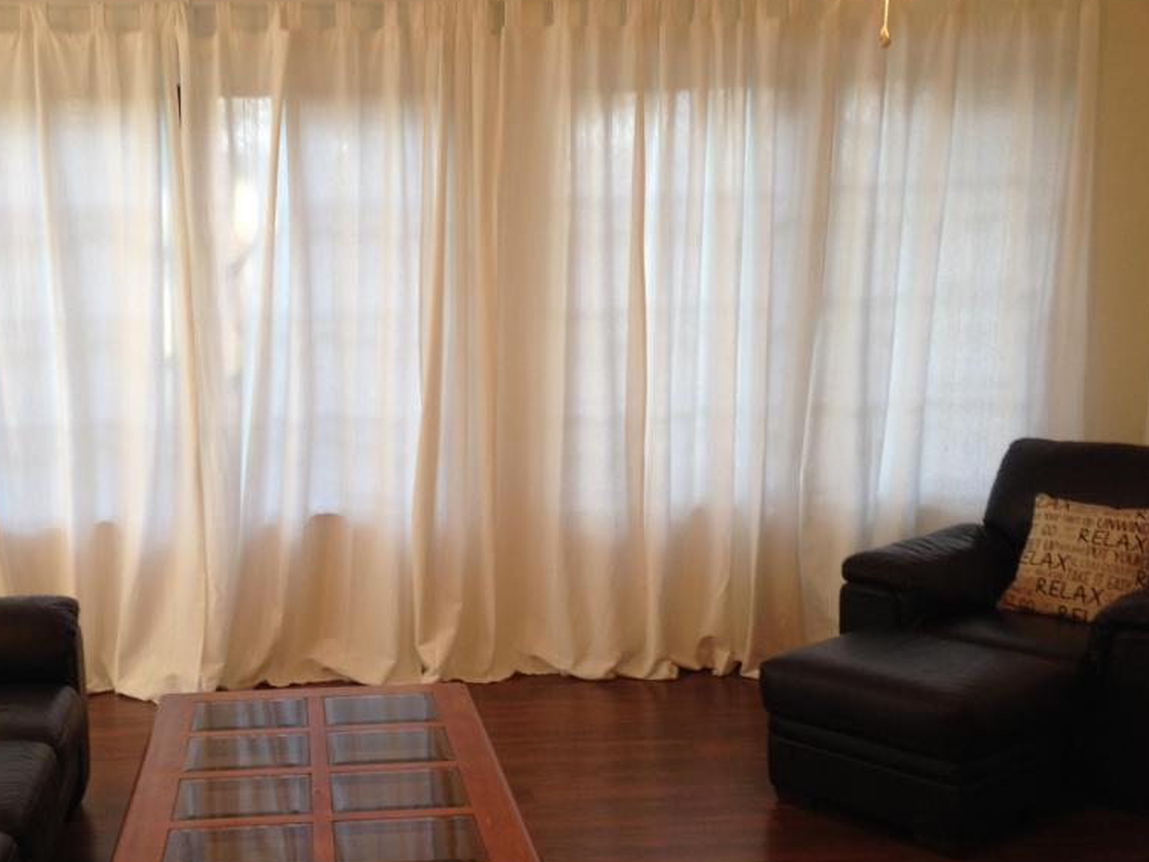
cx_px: 375
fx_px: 1493
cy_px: 540
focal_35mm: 45
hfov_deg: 41.5
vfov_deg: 32.0
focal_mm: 4.12
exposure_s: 1/20
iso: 80
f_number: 2.4
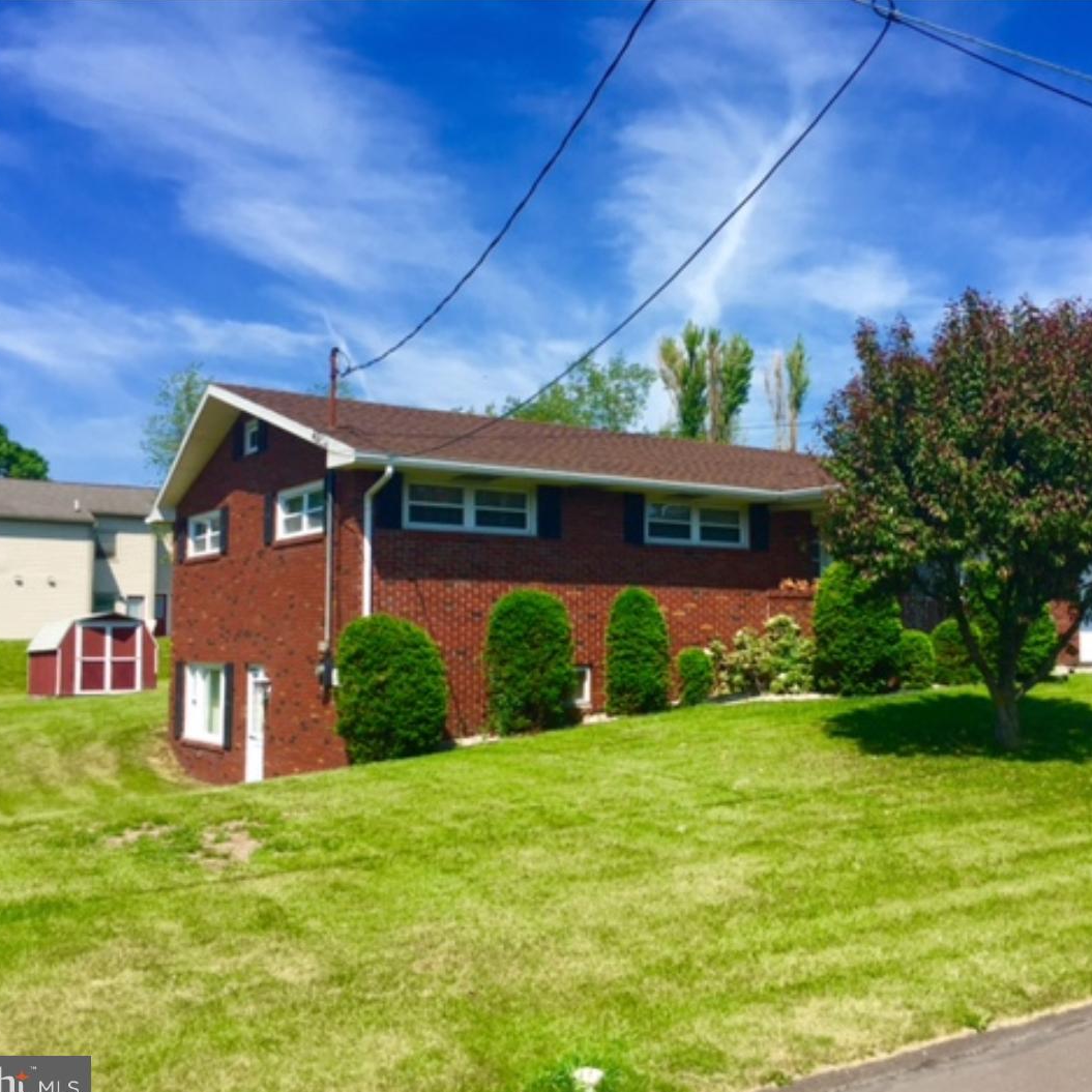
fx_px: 1249
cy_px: 557
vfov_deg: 47.2
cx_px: 655
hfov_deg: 47.0
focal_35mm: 35
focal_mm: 4.15
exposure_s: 1/1582
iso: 32
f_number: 2.2
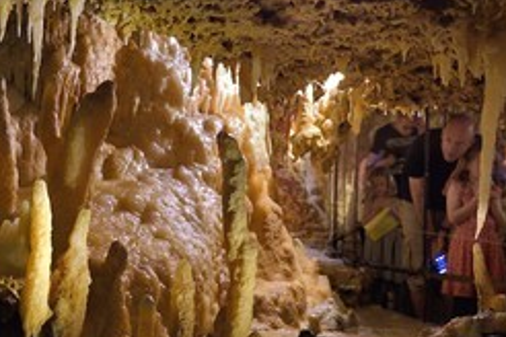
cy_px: 152
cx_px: 200
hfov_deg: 34.4
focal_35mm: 58
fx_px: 815
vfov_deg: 23.4
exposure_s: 1/6
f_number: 4
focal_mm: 34
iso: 1600
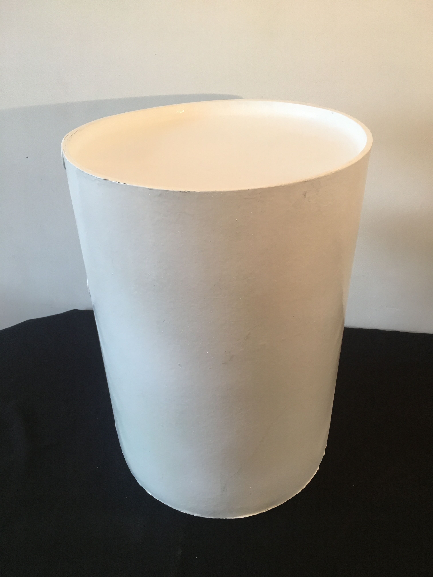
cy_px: 288
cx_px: 216
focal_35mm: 29
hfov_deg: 48.2
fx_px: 484
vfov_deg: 61.7
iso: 80
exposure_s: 1/33
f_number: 2.2
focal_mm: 4.15
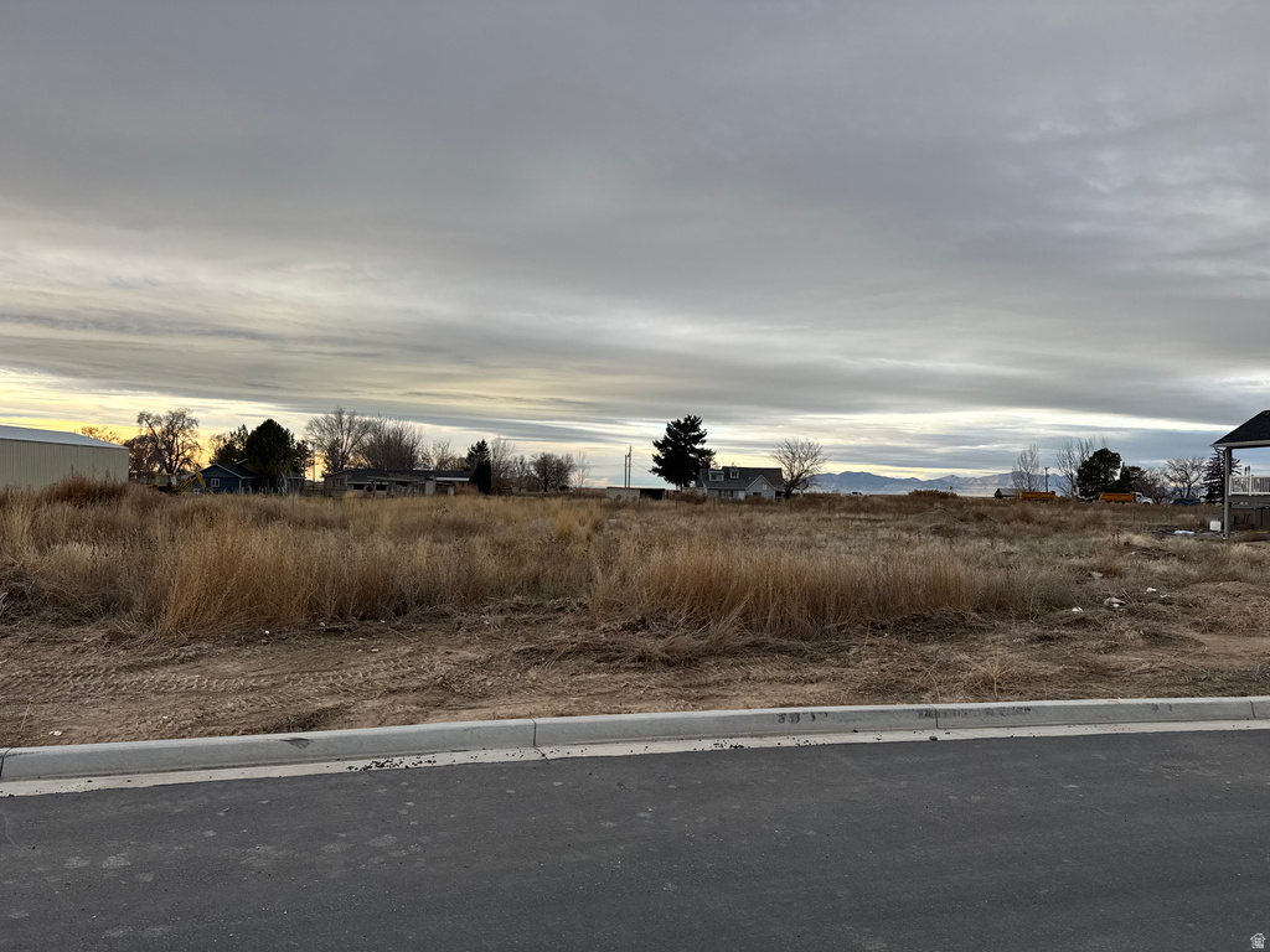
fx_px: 881
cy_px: 476
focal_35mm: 24
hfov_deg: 71.6
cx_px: 635
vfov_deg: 56.8
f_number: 1.78
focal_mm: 6.76
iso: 80
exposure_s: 1/1869
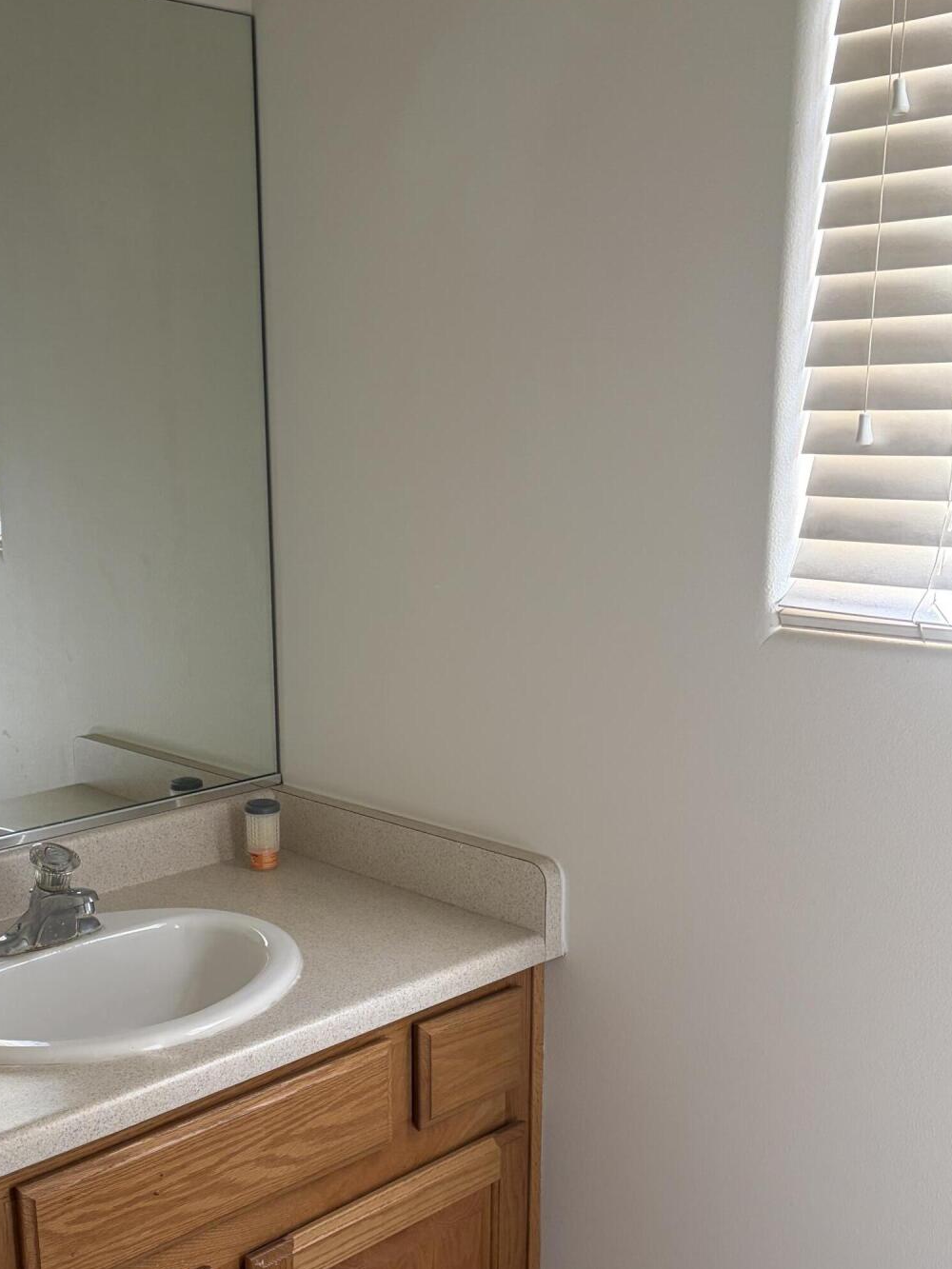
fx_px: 1430
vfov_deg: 47.5
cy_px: 772
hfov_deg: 36.3
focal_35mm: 39
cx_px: 294
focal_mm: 5.96
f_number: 1.6
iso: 125
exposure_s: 1/142
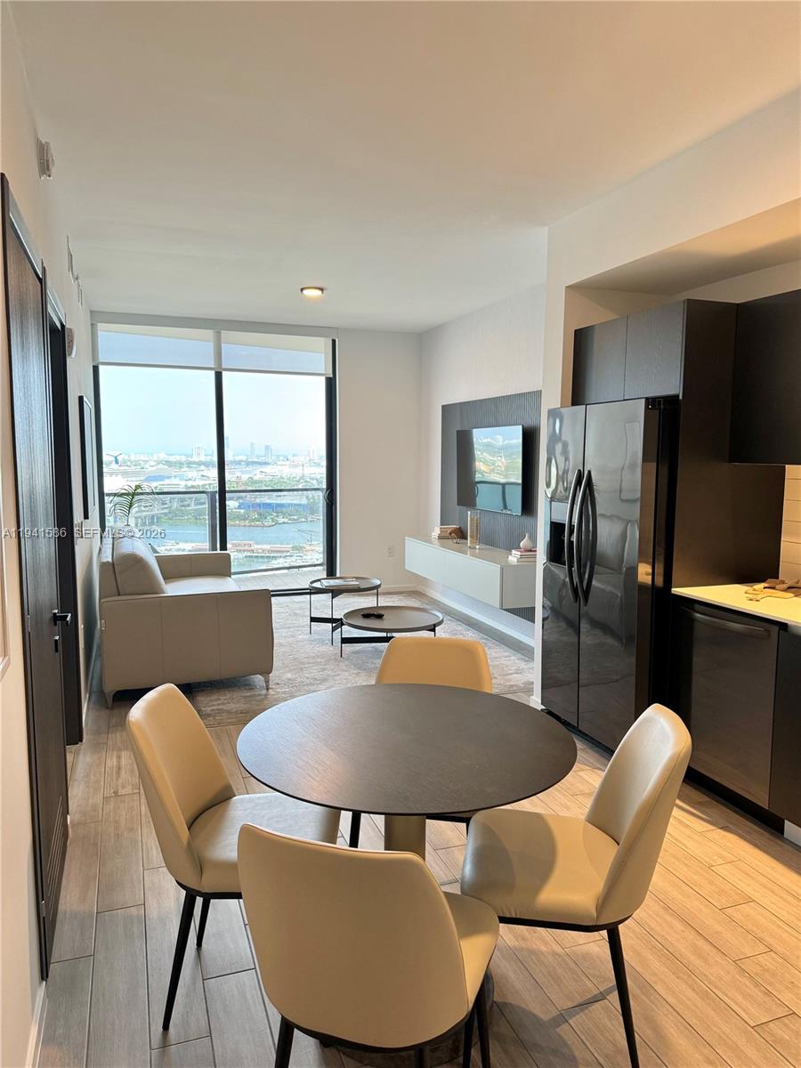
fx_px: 740
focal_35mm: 24
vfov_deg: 71.6
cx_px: 400
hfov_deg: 56.8
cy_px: 534
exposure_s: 1/120
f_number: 1.78
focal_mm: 6.76
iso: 160
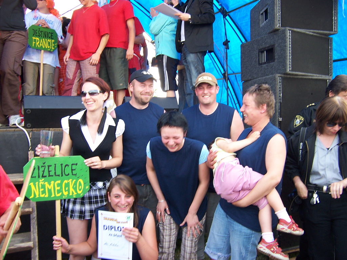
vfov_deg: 42.9
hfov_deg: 55.4
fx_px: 331
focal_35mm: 33
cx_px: 174
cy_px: 130
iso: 80
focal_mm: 5.5
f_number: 3.4
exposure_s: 1/60
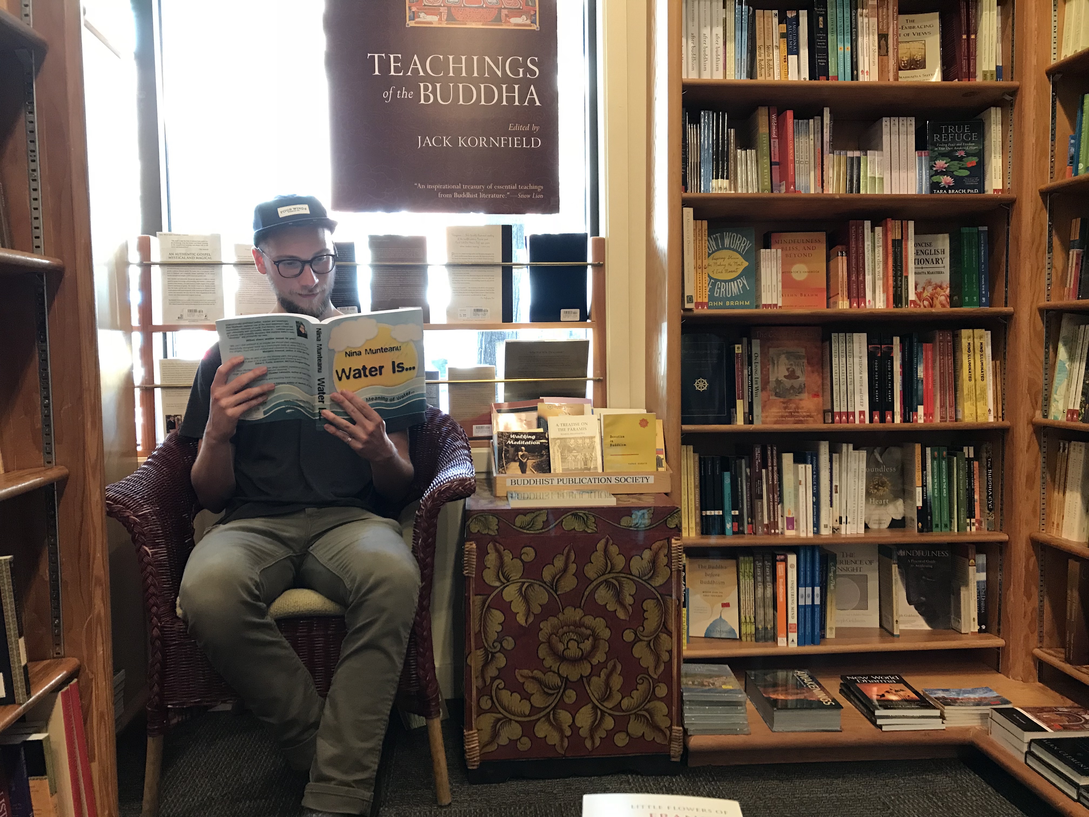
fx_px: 881
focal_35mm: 28
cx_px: 544
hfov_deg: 63.4
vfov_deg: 49.7
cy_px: 408
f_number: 1.8
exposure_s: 1/15
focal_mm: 3.99
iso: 64
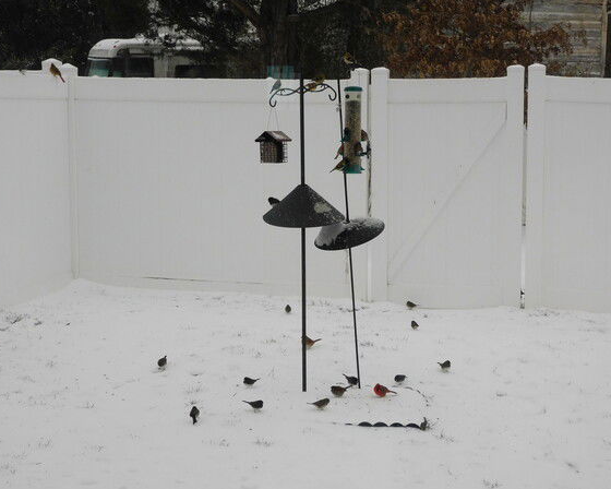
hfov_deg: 27.9
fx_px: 1230
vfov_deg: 22.5
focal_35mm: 68
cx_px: 293
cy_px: 244
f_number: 4.2
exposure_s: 1/250
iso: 360
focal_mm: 11.6
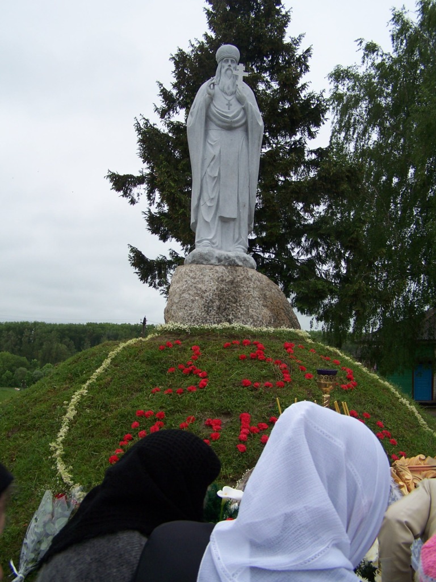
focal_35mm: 38
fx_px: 638
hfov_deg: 37.7
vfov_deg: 49.0
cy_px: 291
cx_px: 218
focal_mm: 6.3
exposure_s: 1/180
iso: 80
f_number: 2.8
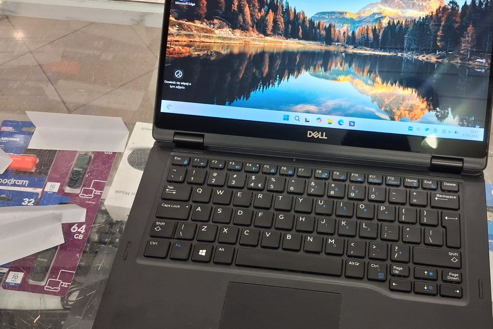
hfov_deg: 45.8
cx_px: 320
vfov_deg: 31.9
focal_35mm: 42
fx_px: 575
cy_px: 167
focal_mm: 4
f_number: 1.8
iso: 400
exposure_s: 1/50
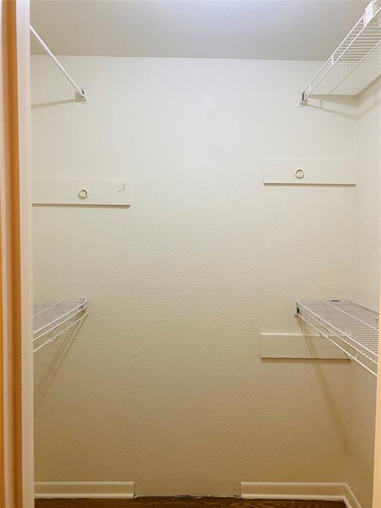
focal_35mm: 26
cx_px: 190
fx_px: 382
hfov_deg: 53.1
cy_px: 254
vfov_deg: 67.3
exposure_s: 1/60
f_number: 1.8
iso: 100
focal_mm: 4.25
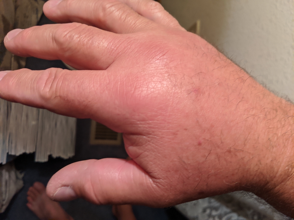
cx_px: 147
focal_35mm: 27
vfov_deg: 51.4
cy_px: 110
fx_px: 229
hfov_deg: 65.3
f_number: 1.8
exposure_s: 1/59.9
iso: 198
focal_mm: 4.44
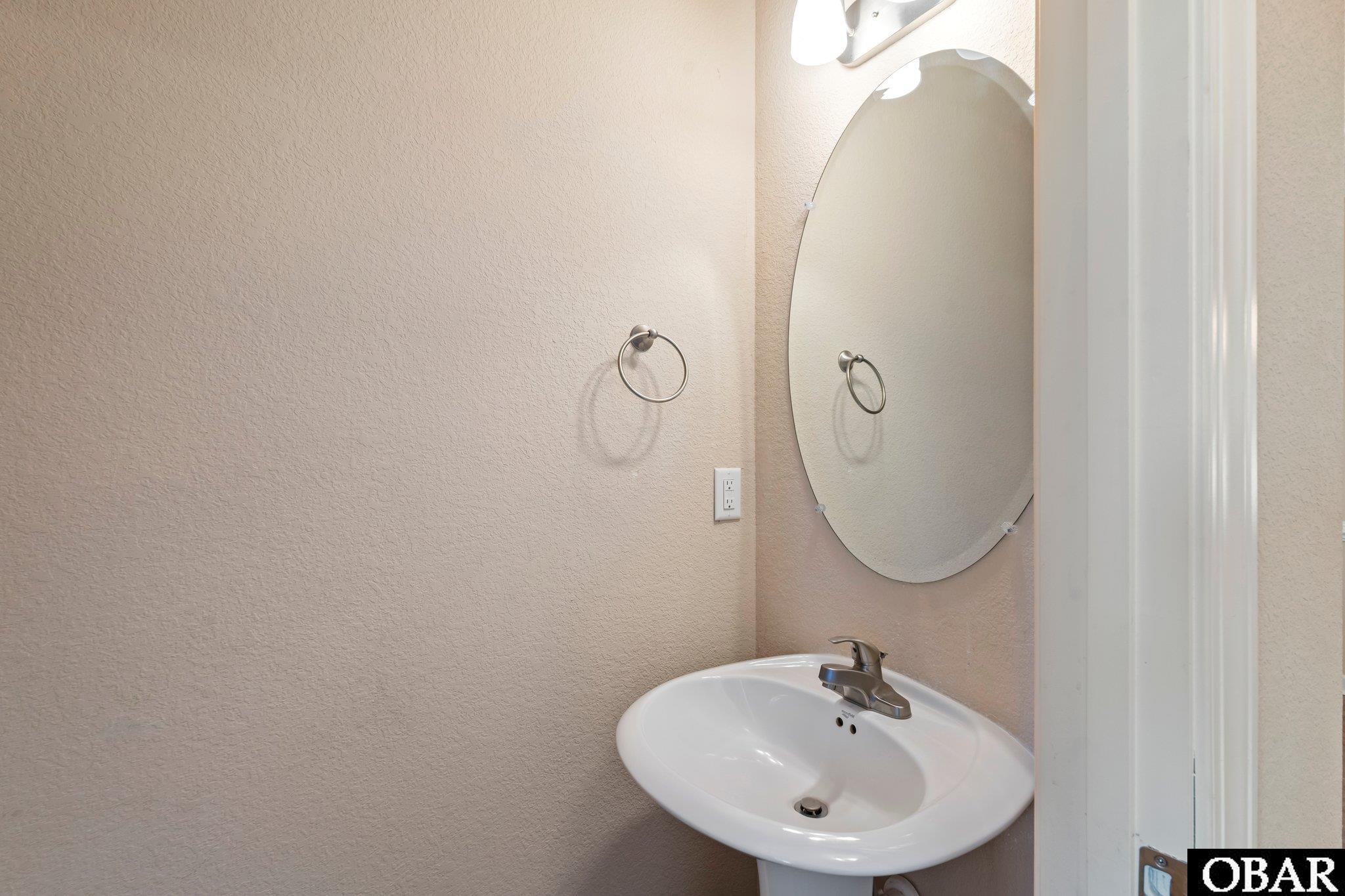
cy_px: 448
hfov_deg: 95.0
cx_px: 672
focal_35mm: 16
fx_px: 616
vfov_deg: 72.0
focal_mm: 16.5
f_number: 9
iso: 400
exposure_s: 1/1.67
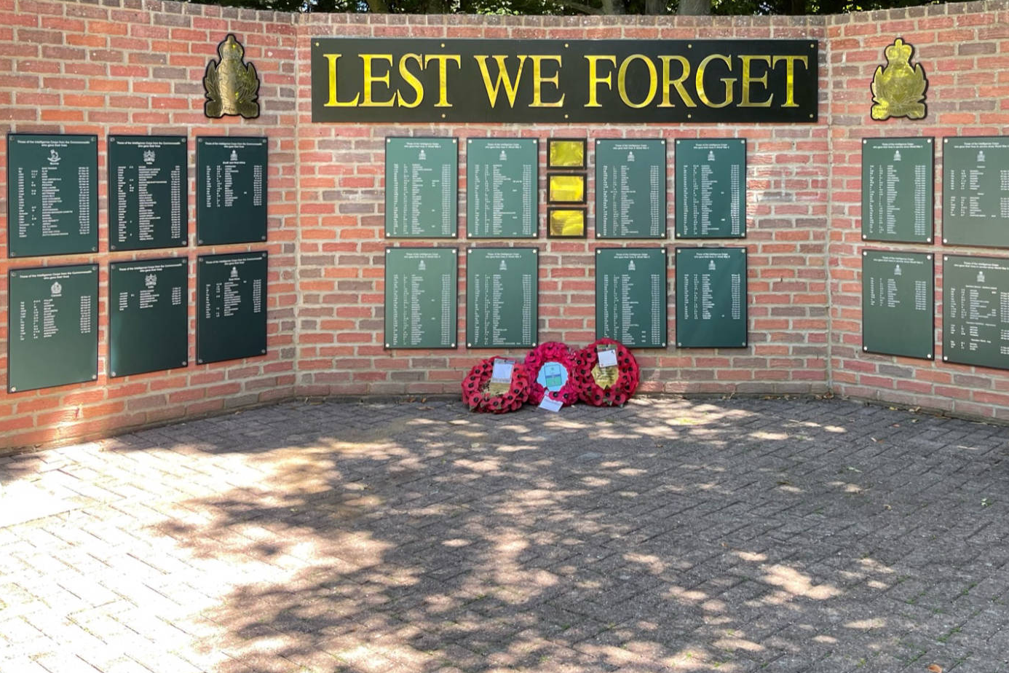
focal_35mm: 39
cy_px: 172
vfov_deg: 33.5
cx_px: 561
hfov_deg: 49.5
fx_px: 1093
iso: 32
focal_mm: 5.1
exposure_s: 1/165
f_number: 1.6
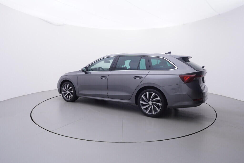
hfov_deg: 77.3
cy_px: 82
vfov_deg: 56.2
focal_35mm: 22
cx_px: 122
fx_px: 153
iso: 200
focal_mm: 15
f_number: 5
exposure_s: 1/80
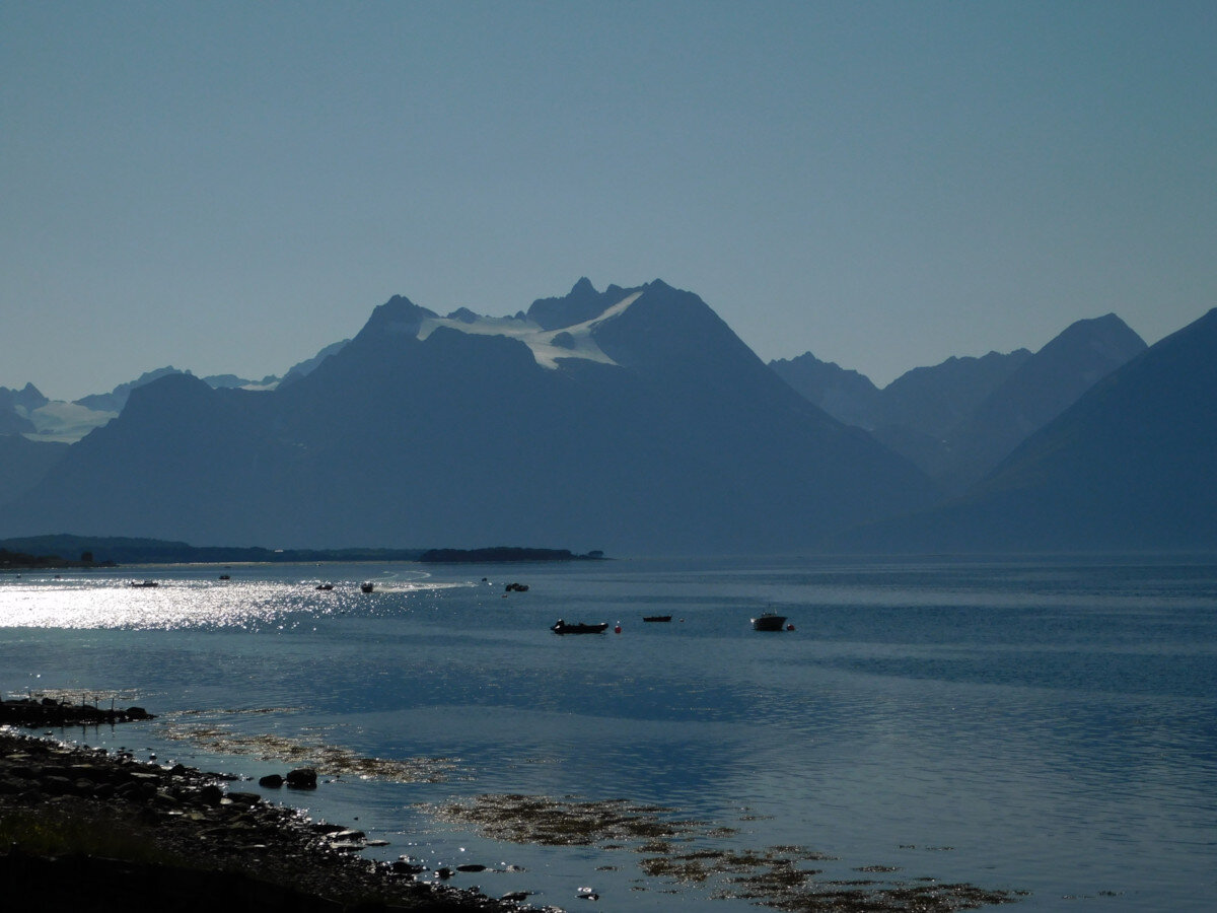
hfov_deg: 21.5
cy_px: 456
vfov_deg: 16.2
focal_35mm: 91
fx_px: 3199
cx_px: 608
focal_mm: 16.1
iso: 125
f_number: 9
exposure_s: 1/1500
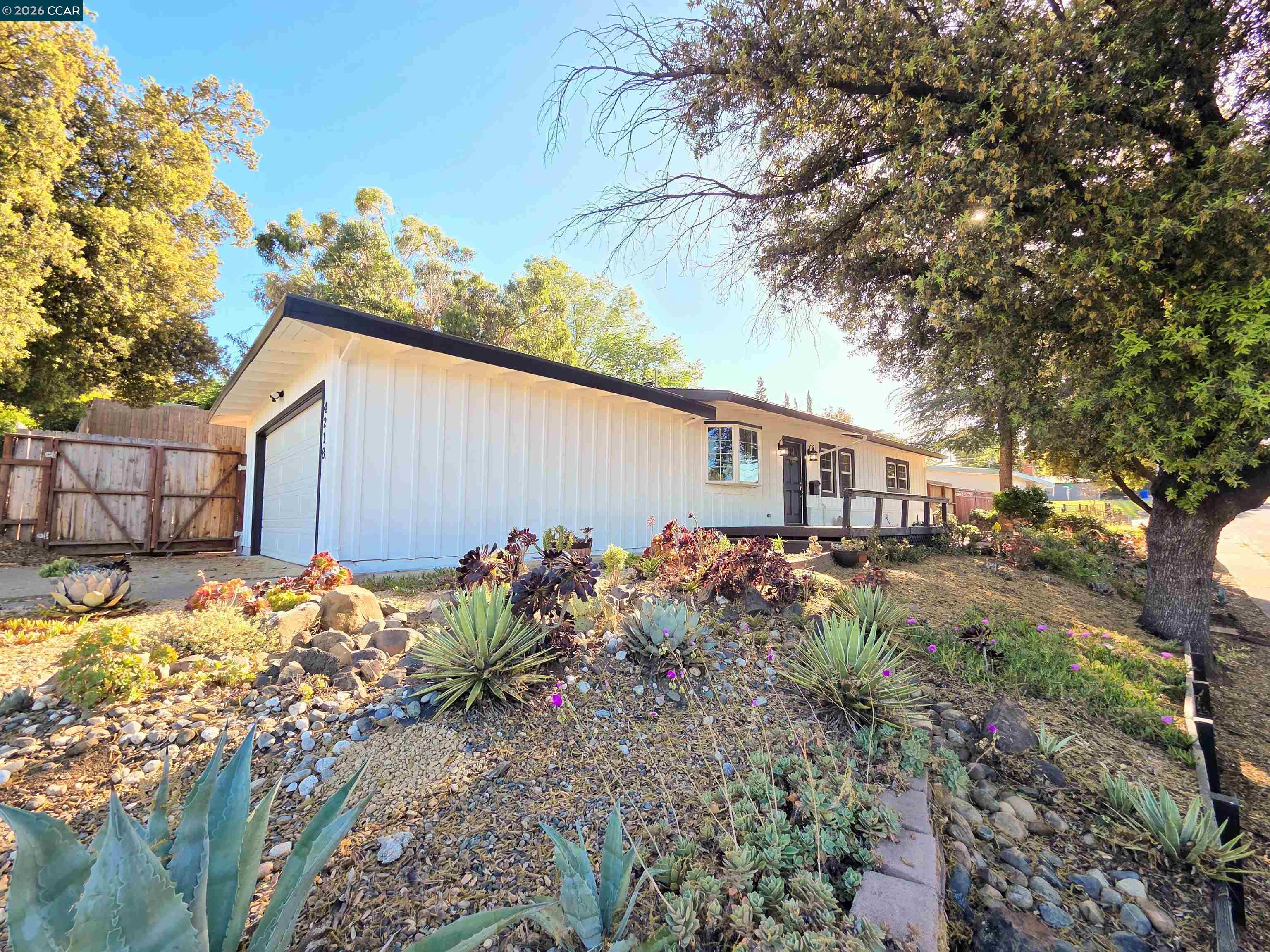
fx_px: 477
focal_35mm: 13
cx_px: 635
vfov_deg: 89.9
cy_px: 476
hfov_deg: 106.2
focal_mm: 2.2
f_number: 2.2
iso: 50
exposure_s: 1/362
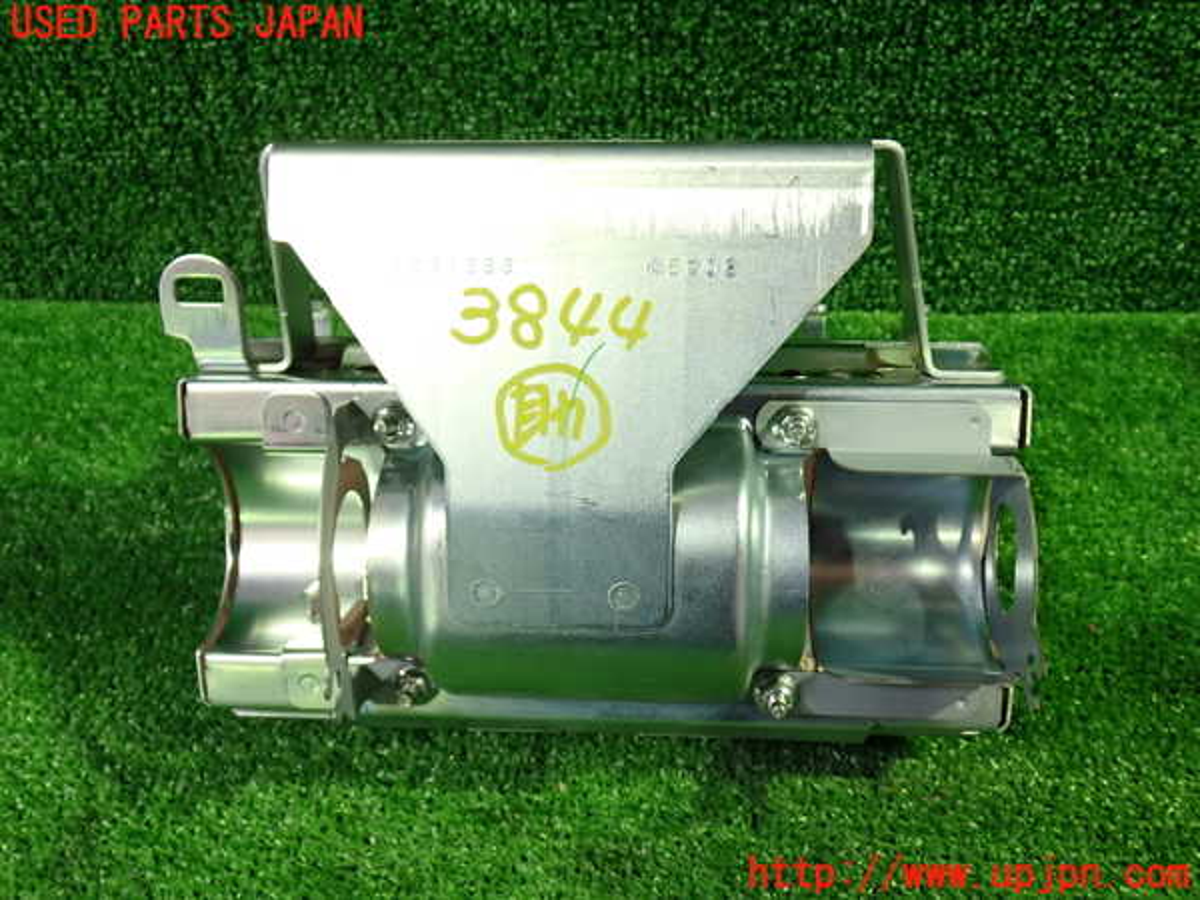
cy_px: 450
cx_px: 600
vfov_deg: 44.2
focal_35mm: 32
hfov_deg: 56.8
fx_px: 1109
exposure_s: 1/30
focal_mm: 5.79
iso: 400
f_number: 2.4
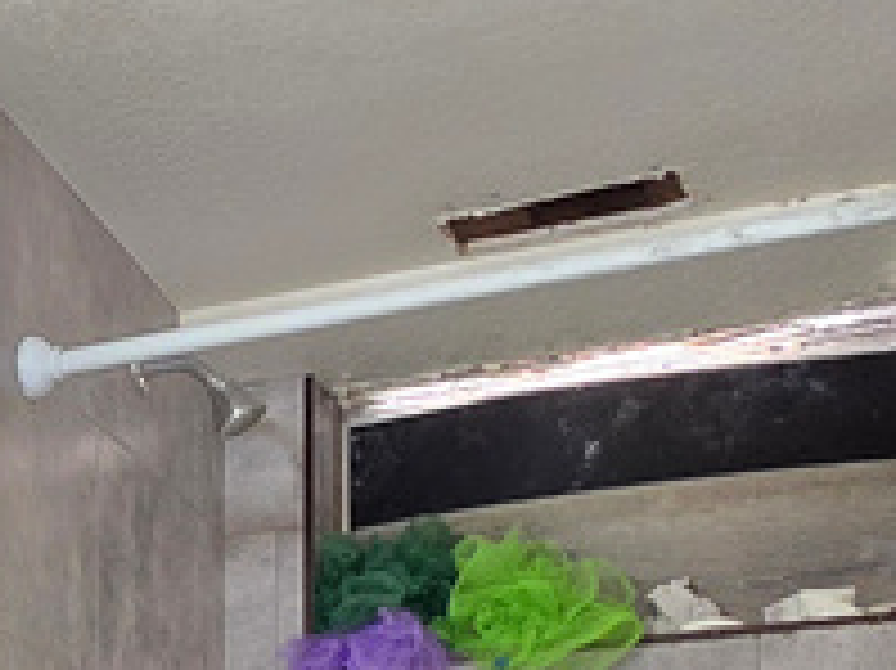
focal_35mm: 67
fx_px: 1733
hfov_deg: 26.3
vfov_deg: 18.7
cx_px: -131
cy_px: 1070
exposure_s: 1/60
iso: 640
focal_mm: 2.2
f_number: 2.2
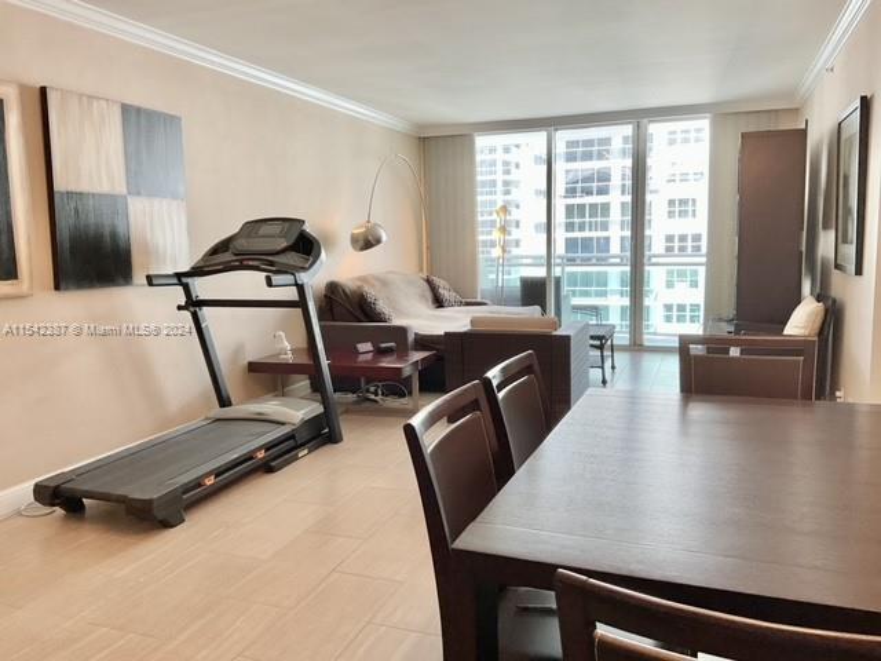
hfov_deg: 61.7
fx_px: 738
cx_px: 440
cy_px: 330
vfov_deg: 48.2
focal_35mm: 29
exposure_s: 1/120
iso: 64
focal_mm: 3
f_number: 1.8
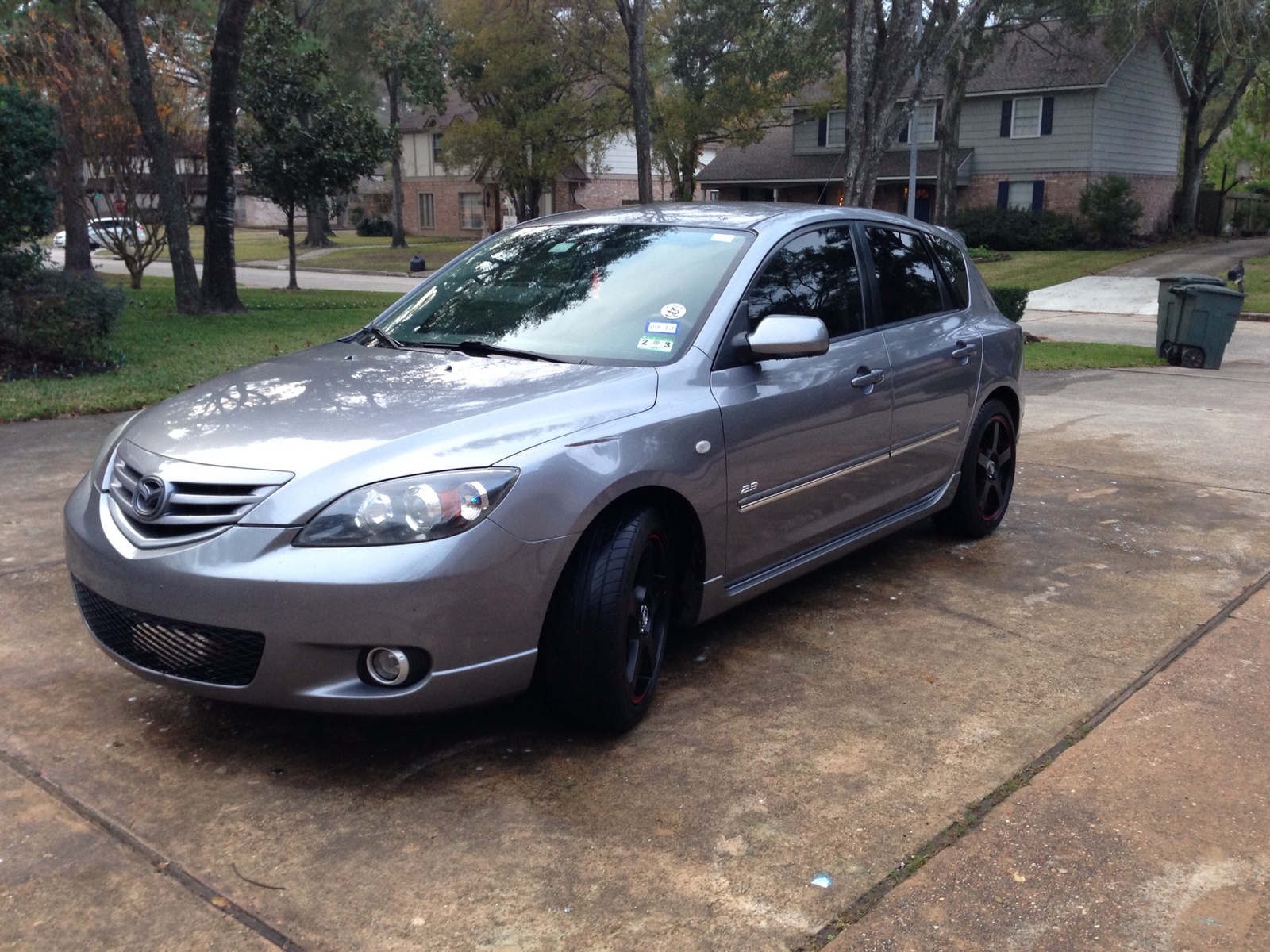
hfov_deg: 55.4
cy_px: 476
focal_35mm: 33
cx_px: 635
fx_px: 1211
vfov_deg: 42.9
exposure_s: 1/20
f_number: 2.4
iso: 100
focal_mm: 4.13
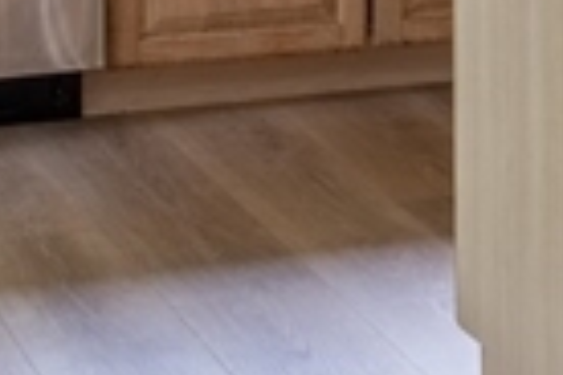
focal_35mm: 178
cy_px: -271
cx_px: 473
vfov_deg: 7.5
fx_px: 2784
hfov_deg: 11.5
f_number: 18
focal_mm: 24
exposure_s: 1/20
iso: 64
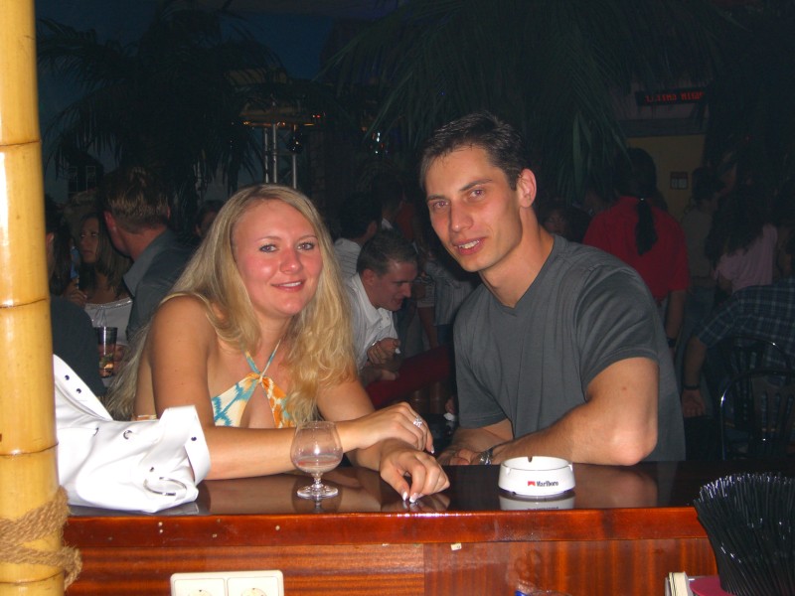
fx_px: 1309
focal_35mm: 57
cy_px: 298
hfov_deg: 33.8
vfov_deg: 25.7
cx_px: 398
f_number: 3.6
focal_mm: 11.8
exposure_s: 1/60
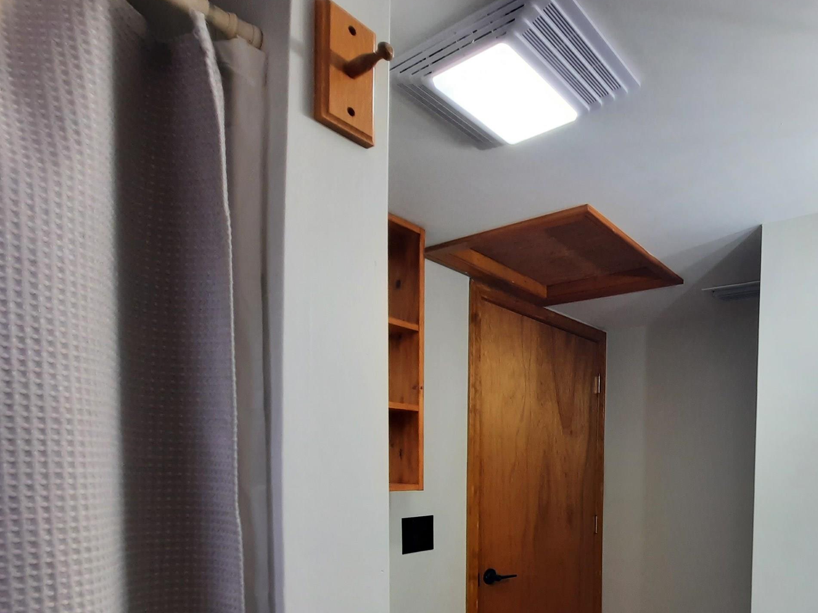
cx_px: 654
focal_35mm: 21
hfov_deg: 71.1
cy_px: 476
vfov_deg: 59.3
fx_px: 496
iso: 40
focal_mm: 1.74
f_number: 2.2
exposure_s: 1/40
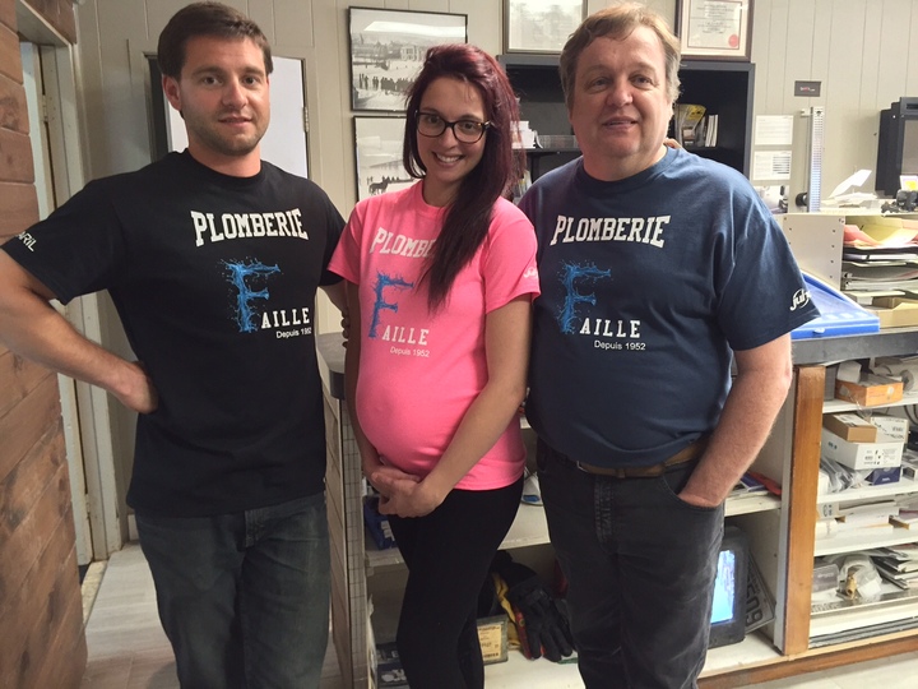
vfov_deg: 48.2
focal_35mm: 29
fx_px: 769
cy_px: 344
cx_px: 459
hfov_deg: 61.7
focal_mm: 4.15
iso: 250
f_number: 2.2
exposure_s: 1/20
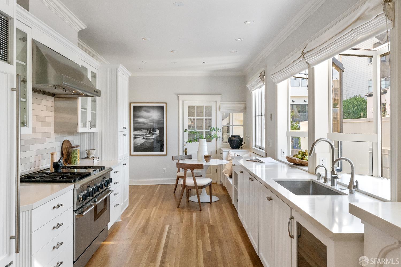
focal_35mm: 27
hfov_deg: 67.4
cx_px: 200
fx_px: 301
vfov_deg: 47.9
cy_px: 134
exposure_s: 1/200
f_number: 6.3
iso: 400
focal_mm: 18
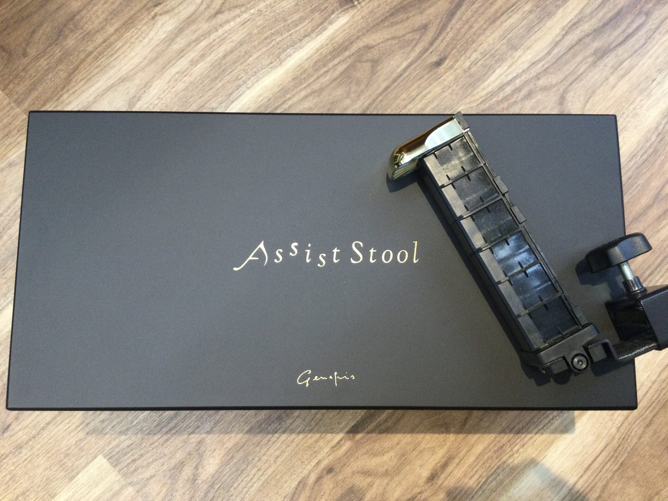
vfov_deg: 45.4
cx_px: 334
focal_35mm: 31
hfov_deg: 58.4
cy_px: 250
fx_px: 598
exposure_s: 1/30
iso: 125
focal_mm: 3.3
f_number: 2.4
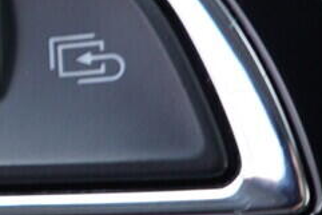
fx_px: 1924
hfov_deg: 9.3
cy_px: 39
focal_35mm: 215
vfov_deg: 6.4
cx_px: -151
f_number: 2.8
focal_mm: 24
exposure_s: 1/40
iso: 160
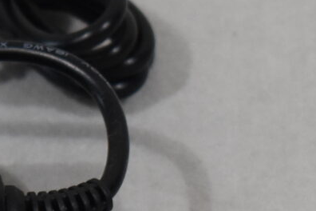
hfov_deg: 3.8
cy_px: 198
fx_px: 4680
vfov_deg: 2.6
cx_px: -222
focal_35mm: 533
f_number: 5.6
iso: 800
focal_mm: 55
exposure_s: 1/200
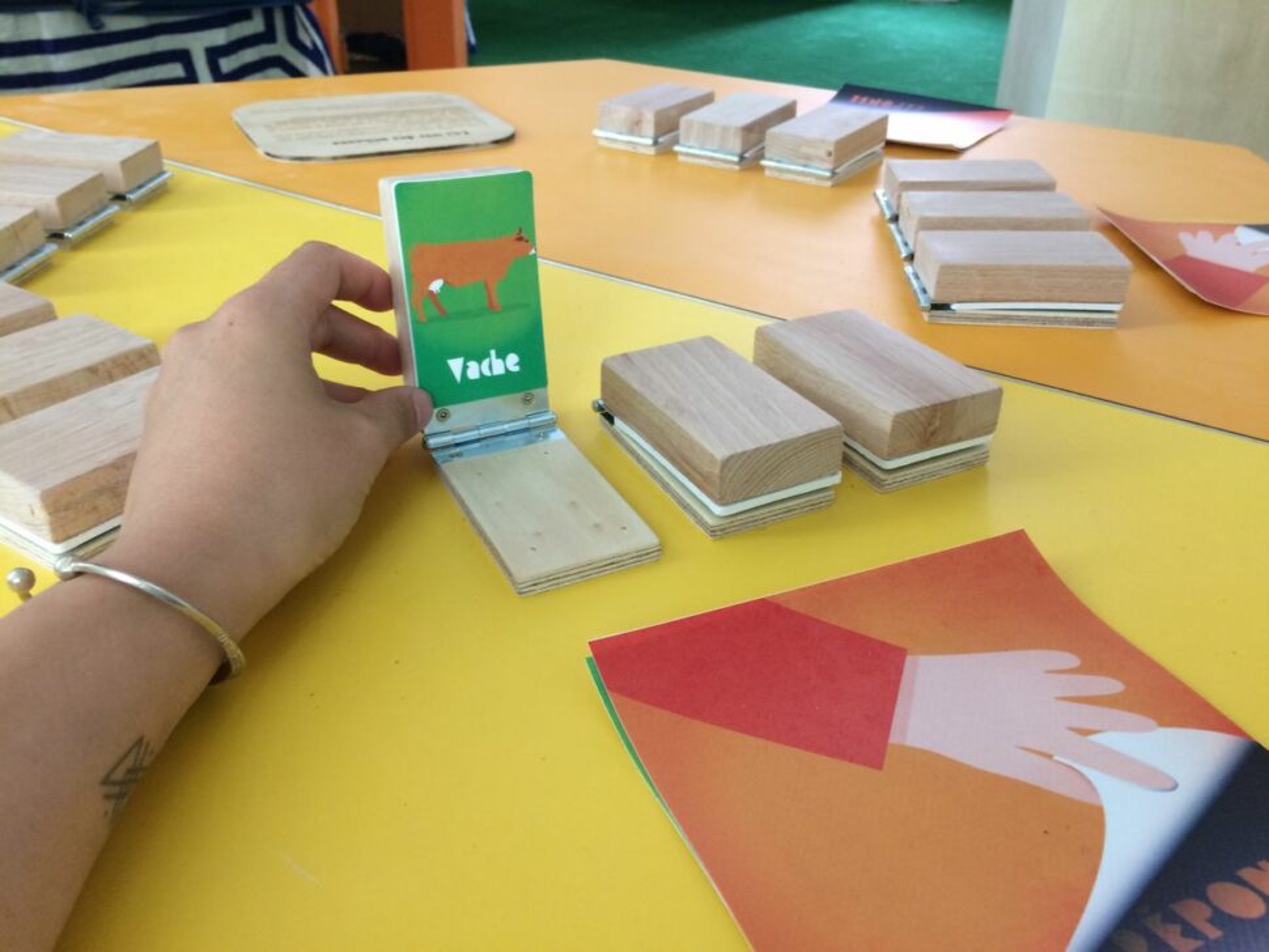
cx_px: 634
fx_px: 1063
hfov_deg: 61.6
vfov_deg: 48.2
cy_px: 476
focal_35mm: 29
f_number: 2.2
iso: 125
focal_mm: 4.15
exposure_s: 1/33
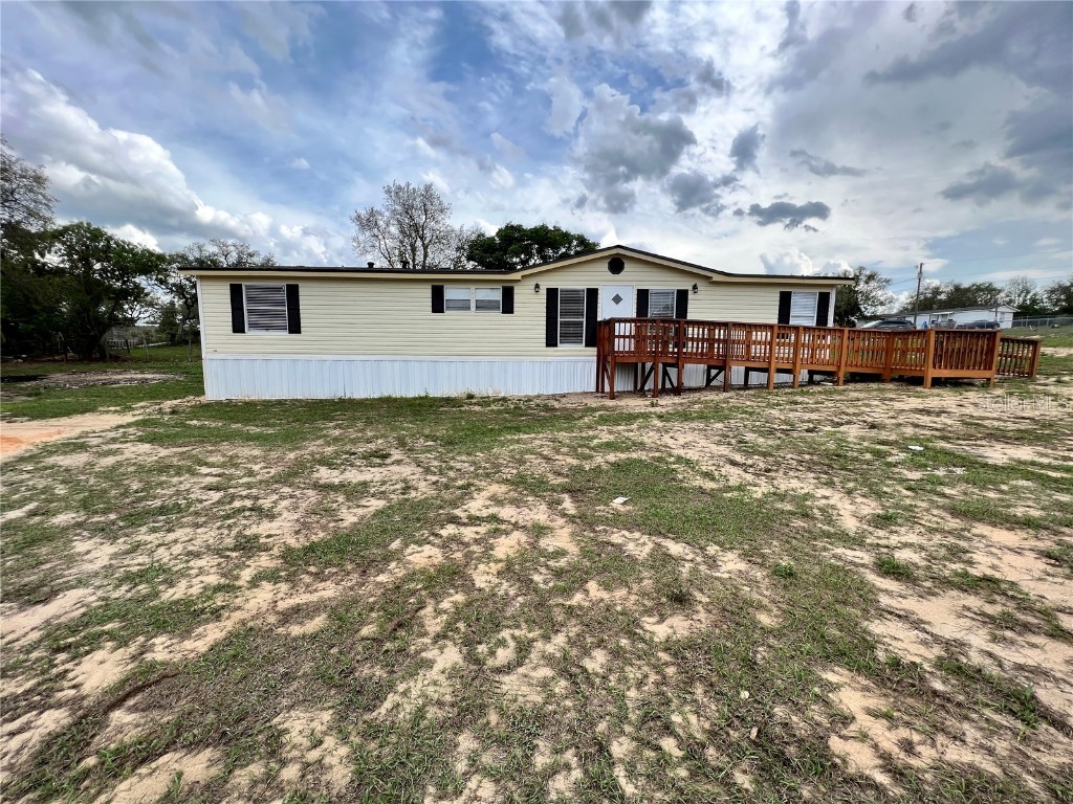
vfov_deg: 89.9
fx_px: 403
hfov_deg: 106.2
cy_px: 402
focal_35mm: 13
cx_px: 536
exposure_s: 1/821
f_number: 1.8
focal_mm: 1.57
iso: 32
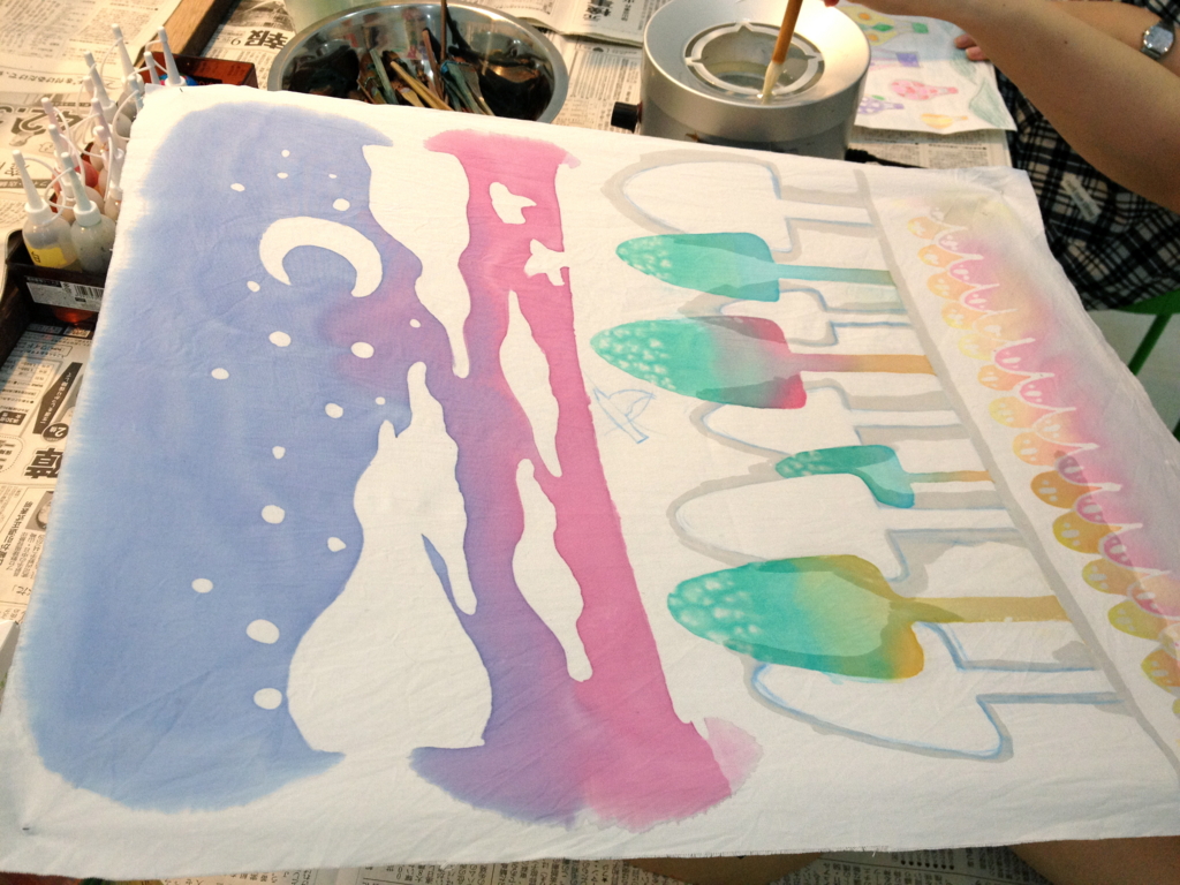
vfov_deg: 40.7
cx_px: 590
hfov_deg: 52.6
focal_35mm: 35
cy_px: 442
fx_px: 1193
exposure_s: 1/100
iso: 100
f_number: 2.4
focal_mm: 4.28
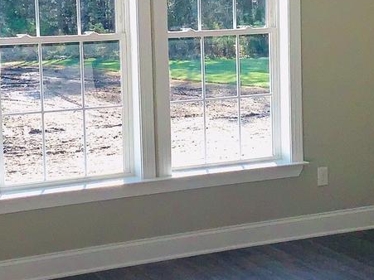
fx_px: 897
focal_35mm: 83
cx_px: 171
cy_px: 91
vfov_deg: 17.7
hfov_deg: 23.6
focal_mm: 4.25
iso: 25
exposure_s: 1/2481
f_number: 1.8
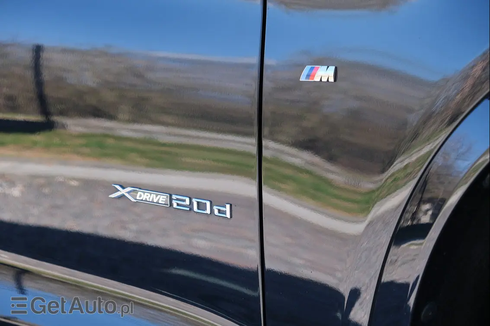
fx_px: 1129
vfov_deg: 16.4
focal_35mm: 83
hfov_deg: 24.5
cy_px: 163
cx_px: 245
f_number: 4.5
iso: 320
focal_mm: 55
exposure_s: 1/140
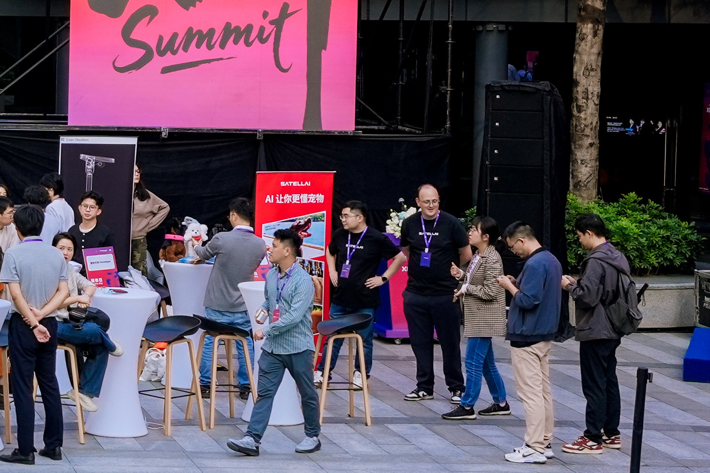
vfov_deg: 11.0
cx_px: -257
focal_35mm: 124
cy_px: 101
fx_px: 2446
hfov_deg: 15.6
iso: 250
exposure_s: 1/400
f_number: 2.8
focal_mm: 28
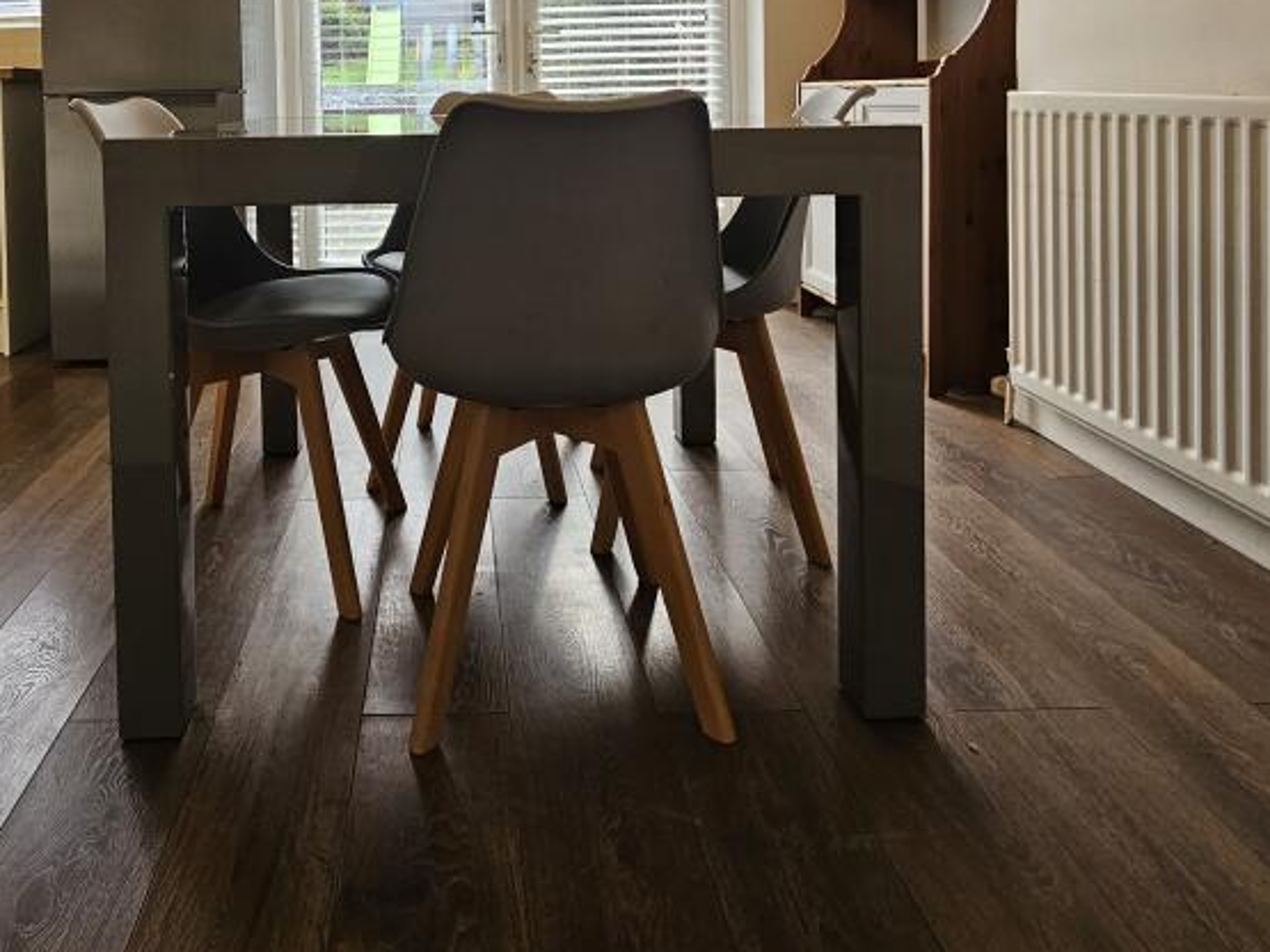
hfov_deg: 70.1
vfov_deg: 51.5
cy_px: 133
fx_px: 880
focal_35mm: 24
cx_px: 453
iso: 160
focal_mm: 2.2
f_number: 2.2
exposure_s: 1/71
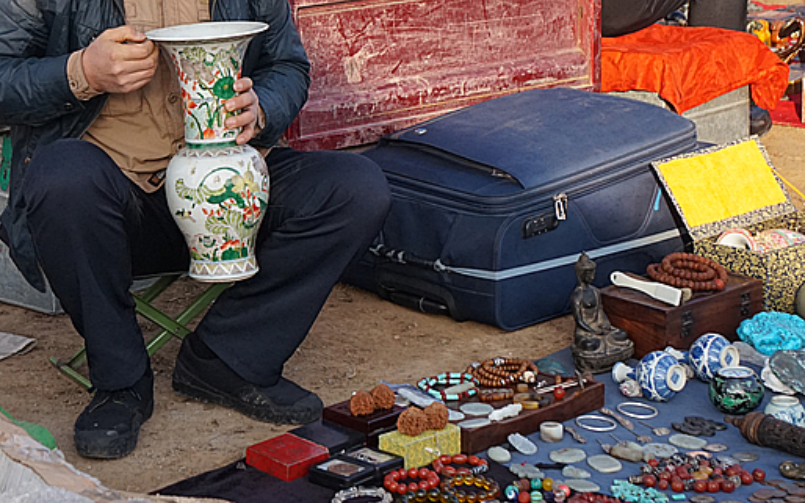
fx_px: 2869
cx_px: 219
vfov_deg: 10.0
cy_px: 91
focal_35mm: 131
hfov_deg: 15.9
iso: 1250
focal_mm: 55
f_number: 6.3
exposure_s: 1/2000
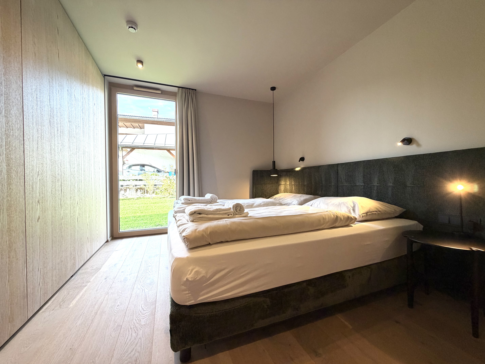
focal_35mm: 14
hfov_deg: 102.1
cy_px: 182
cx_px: 242
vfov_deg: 85.7
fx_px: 196
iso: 125
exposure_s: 1/100
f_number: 2.2
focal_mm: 2.22
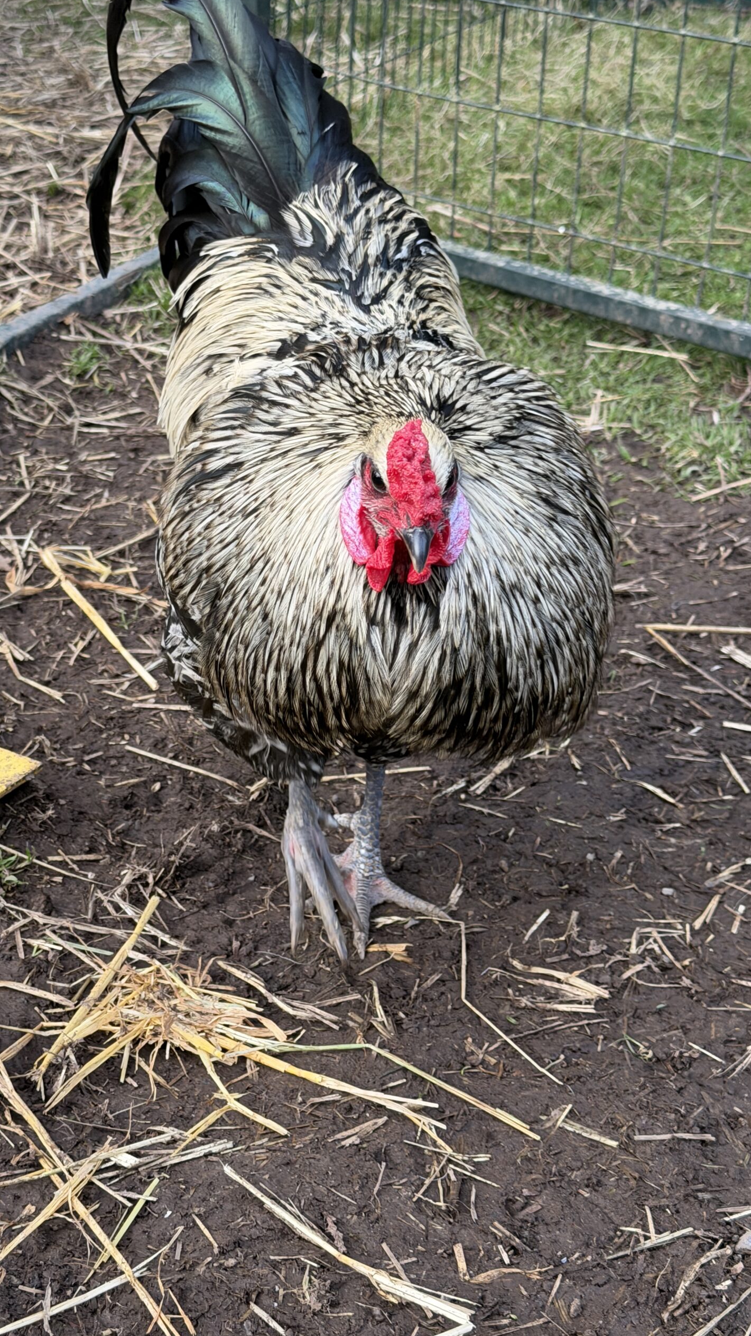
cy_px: 670
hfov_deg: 22.5
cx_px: 254
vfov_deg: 39.2
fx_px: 1876
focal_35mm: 53
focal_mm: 6.76
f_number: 1.78
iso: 50
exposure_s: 1/121
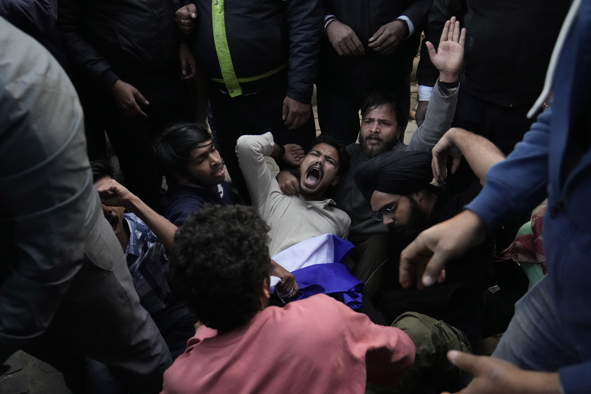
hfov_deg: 63.4
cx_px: 257
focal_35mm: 29
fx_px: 476
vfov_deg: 44.8
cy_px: 234
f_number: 2.8
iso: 8000
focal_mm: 24
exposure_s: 1/800
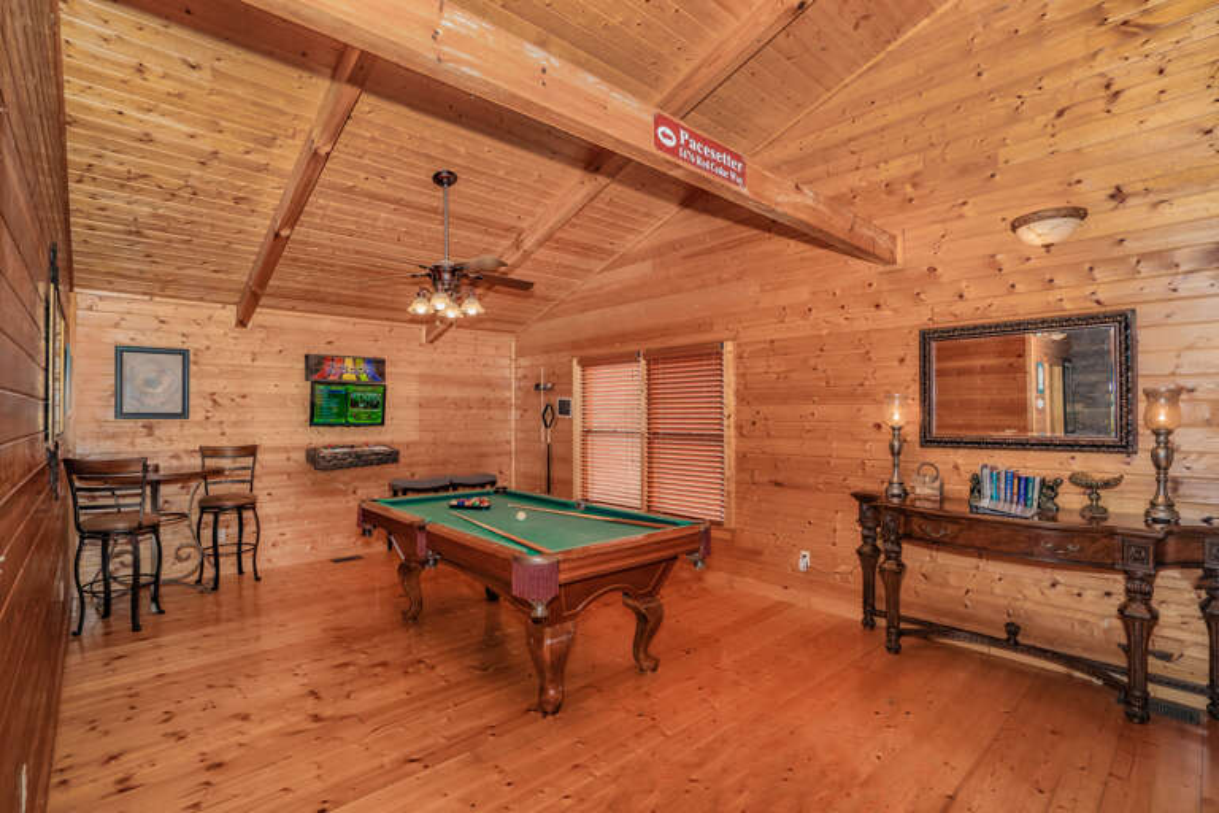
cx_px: 610
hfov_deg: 96.7
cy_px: 406
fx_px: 542
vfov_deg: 73.7
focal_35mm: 16
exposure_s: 1/160
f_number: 7.1
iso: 640
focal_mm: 16
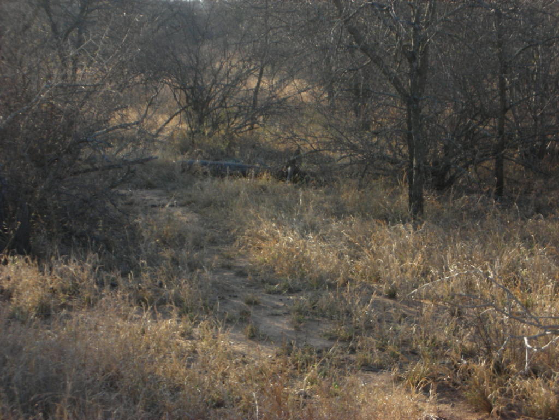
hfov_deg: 18.7
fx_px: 1696
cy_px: 210
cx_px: 280
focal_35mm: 105
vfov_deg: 14.1
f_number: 5.4
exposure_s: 1/120
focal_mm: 17.4
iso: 89
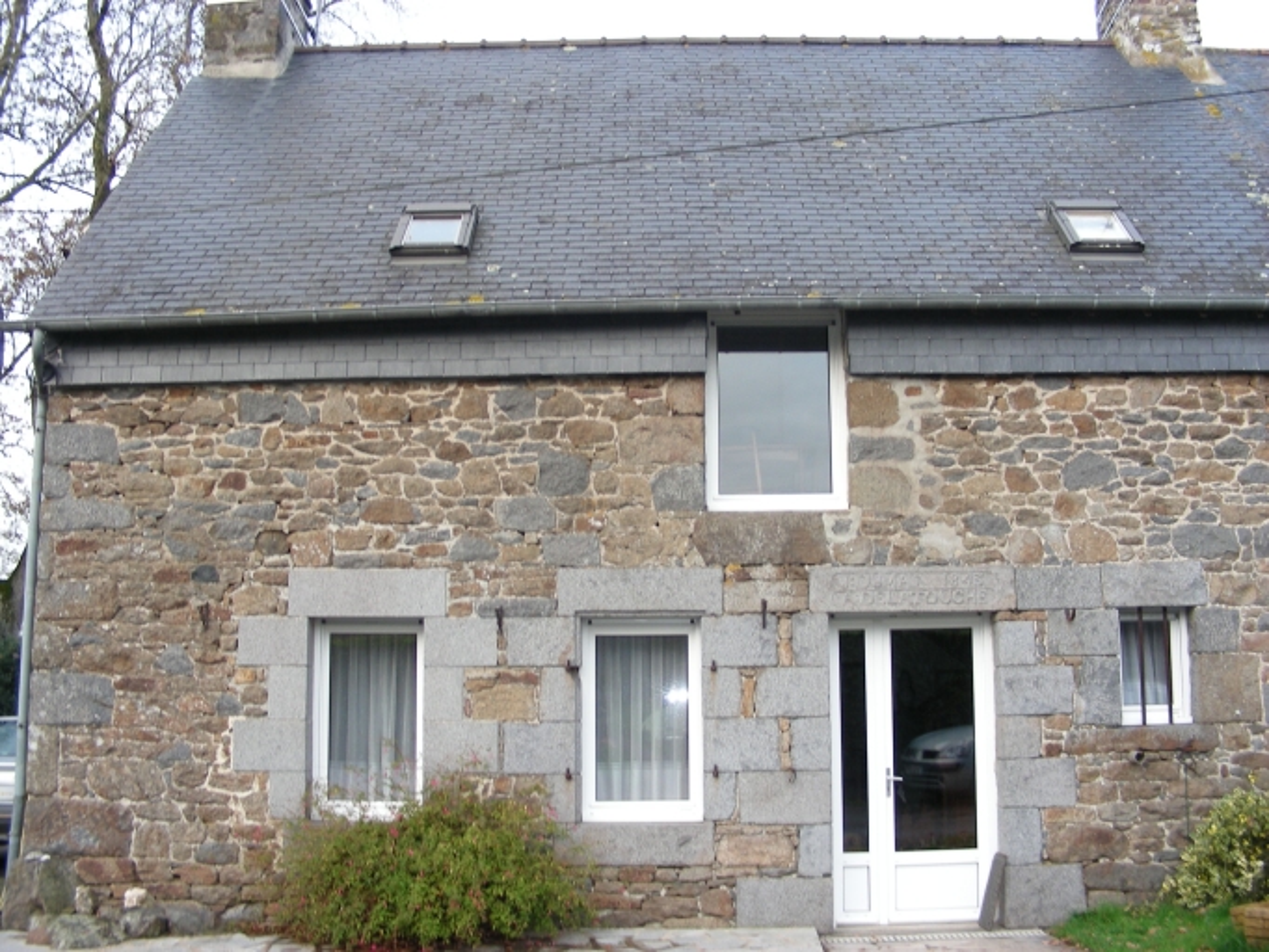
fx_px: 1394
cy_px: 476
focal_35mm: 38
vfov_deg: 37.7
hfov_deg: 49.0
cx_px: 634
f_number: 3.5
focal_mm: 6.3
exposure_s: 1/30
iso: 61
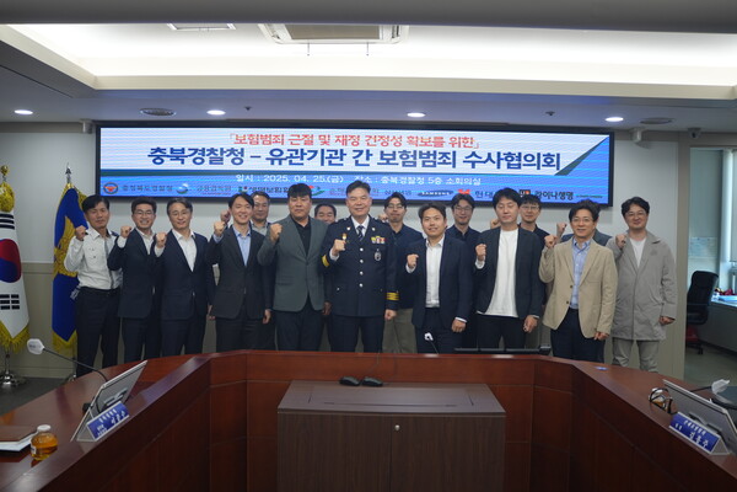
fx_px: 614
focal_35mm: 30
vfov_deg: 43.6
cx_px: 368
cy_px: 246
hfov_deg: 61.9
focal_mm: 30
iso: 800
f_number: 4
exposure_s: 1/160
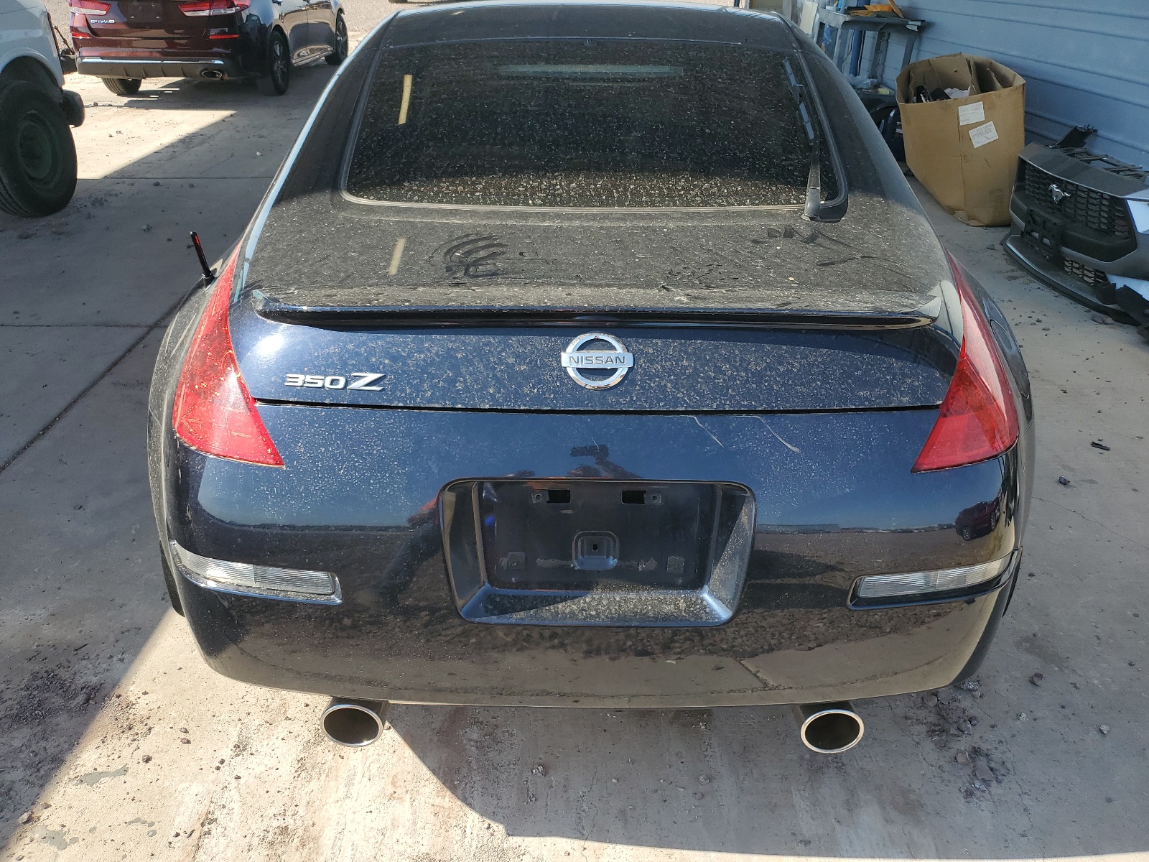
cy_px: 431
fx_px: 863
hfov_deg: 67.3
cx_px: 574
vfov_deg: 53.1
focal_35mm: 26
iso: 50
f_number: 1.5
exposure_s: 1/1429
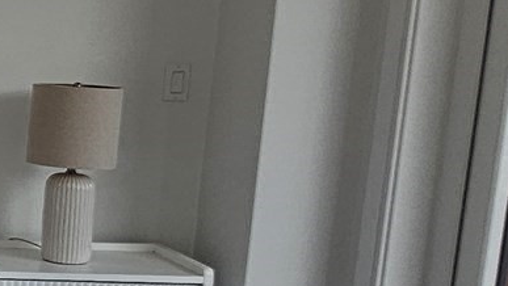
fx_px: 1011
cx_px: -417
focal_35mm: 75
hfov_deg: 20.0
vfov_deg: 16.1
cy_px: 177
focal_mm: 2.2
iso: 50
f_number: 2.2
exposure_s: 1/350
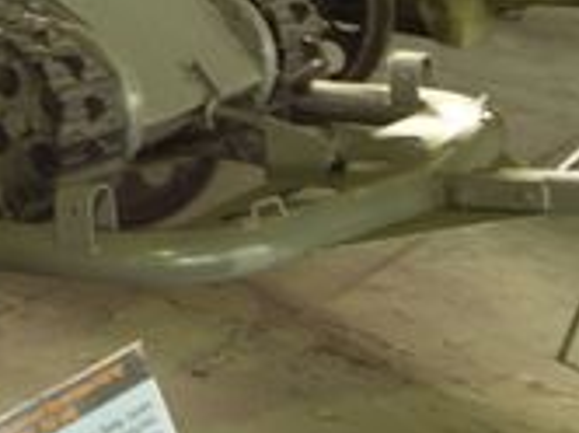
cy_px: 70
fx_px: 1937
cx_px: -59
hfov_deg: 16.5
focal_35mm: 116
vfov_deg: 12.7
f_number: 3.2
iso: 200
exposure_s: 1/2.5
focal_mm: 12.5
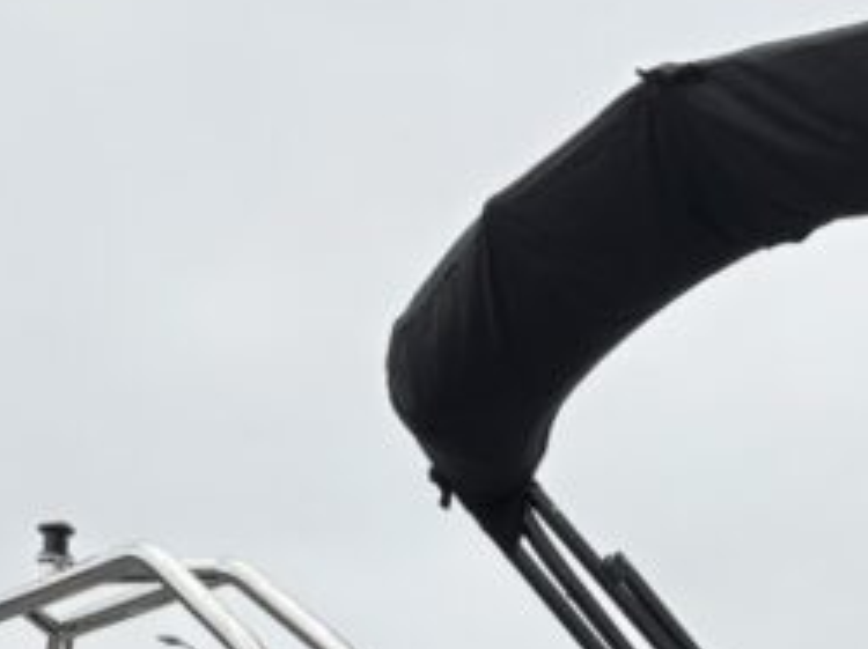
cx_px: 1068
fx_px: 2781
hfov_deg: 16.9
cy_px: 1170
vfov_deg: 12.2
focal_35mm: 111
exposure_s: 1/799
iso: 50
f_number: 1.6
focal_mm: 5.96
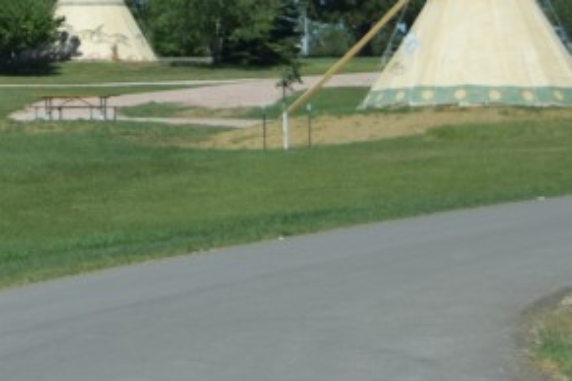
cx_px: -283
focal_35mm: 237
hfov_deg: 8.5
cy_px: -263
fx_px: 3765
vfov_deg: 5.7
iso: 200
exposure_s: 1/1600
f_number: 4.5
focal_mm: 34
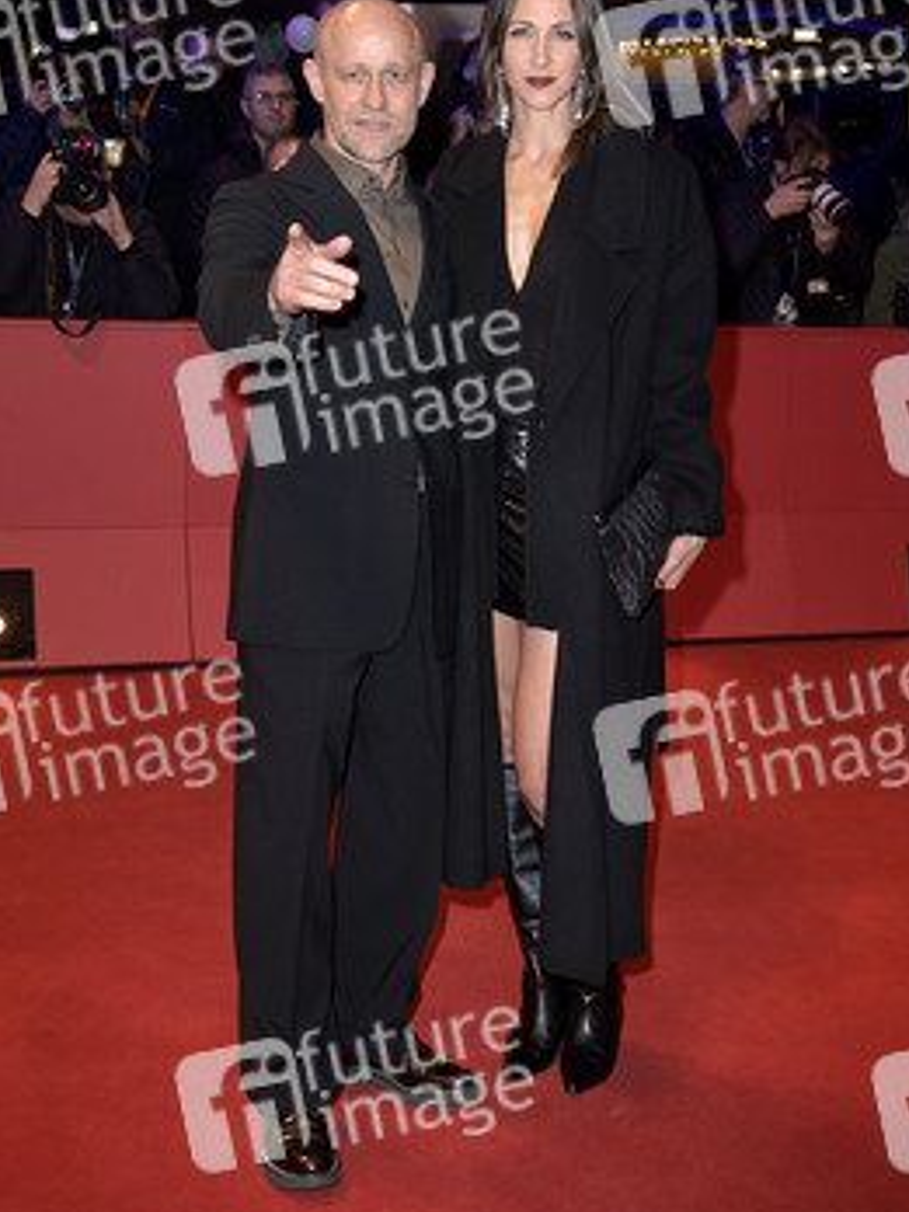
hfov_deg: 27.5
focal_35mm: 53
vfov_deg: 36.2
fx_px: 1856
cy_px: 568
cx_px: 456
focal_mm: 48
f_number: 5.6
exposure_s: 1/200
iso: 1000
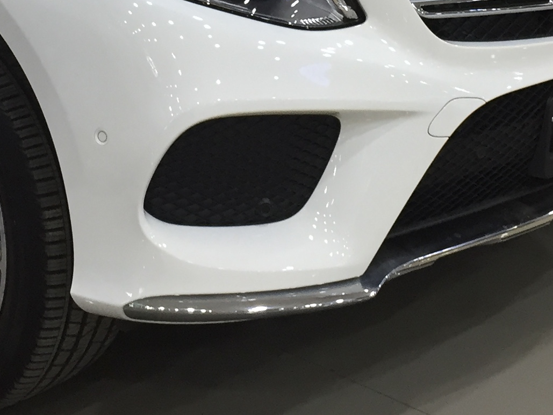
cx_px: 228
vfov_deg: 15.4
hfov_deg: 21.3
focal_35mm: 92
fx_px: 1470
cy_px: -105
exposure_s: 1/33
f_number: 2.2
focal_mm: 4.15
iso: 80
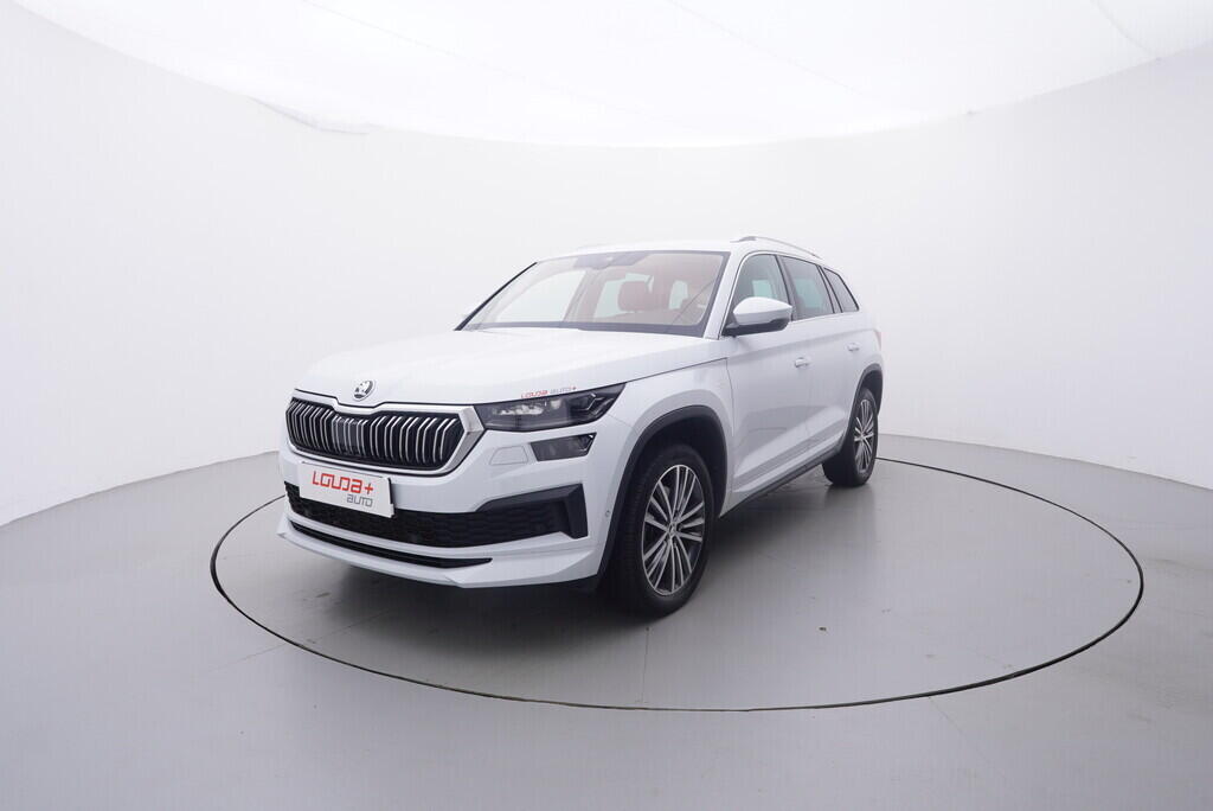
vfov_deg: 56.2
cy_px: 406
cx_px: 606
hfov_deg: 77.3
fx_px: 759
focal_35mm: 22
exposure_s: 1/80
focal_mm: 15
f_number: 5
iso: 200
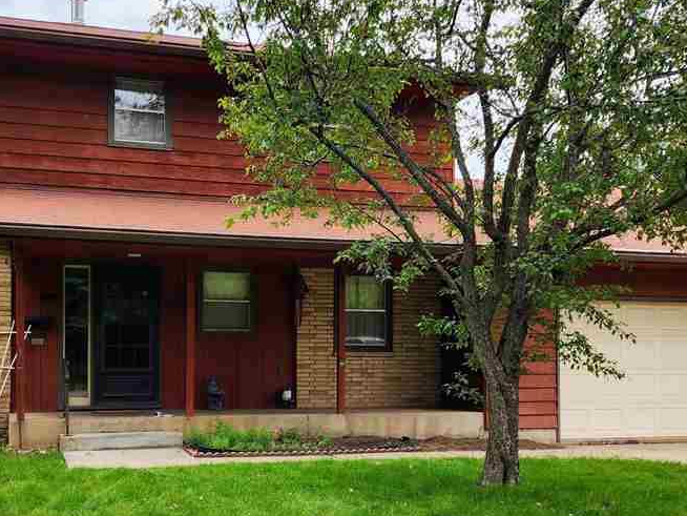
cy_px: 342
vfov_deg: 32.0
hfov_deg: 41.8
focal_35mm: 45
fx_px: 893
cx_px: 267
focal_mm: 6.4
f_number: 1.8
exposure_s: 1/279
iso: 12
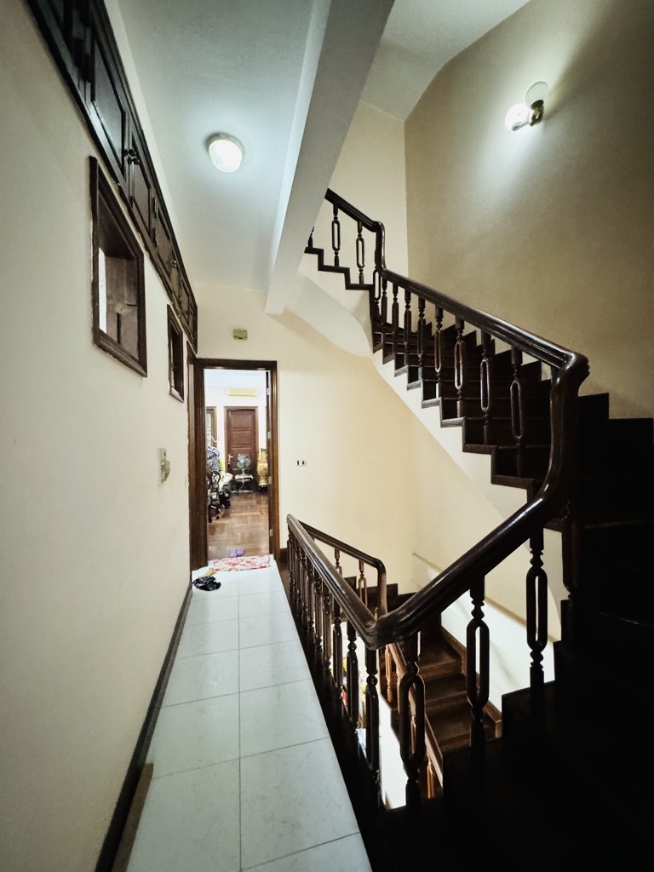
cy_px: 436
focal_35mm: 14
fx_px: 353
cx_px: 327
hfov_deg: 85.7
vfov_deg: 102.1
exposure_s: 1/33
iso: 1000
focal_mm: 2.22
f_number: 2.2
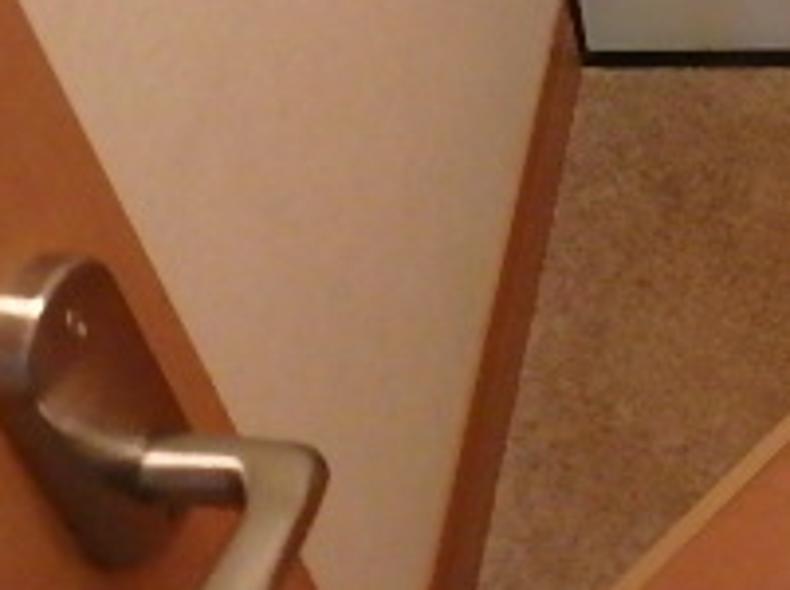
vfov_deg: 20.6
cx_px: 998
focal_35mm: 67
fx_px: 1526
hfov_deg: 25.4
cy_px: -87
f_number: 3.5
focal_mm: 3.7
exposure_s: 1/20
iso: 800
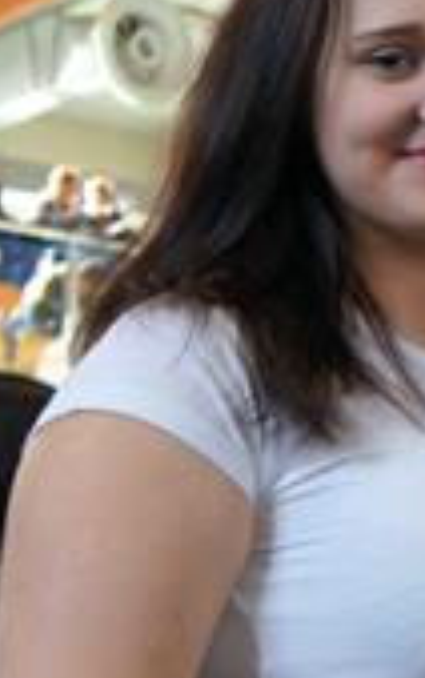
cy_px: 387
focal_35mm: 141
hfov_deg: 8.2
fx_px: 2606
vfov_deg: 14.8
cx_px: 1163
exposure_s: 1/160
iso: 1000
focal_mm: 24
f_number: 4
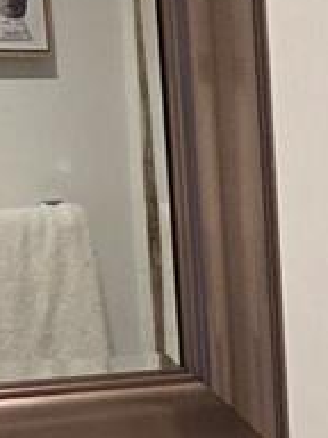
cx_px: 676
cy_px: 568
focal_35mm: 144
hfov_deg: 9.6
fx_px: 1819
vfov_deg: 13.2
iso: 250
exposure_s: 1/120
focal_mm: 5.4
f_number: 1.8
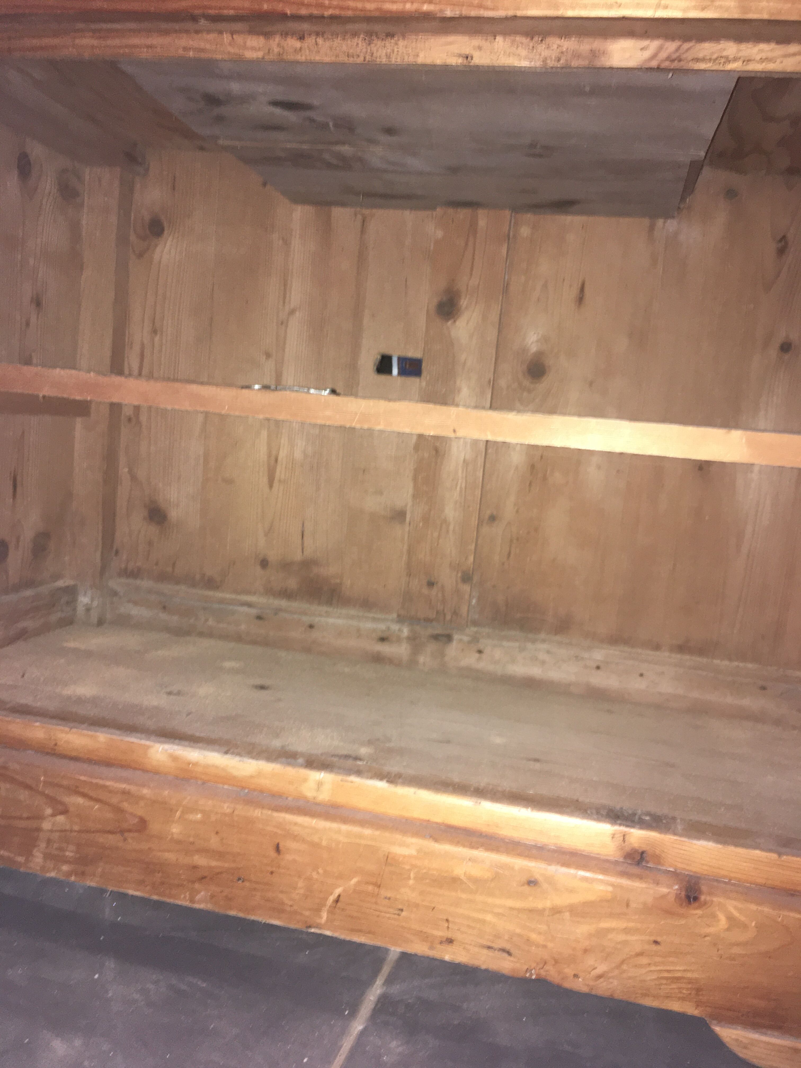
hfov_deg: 48.2
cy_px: 534
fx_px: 895
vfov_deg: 61.7
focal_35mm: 29
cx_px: 400
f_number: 2.2
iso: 80
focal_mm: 4.15
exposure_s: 1/17
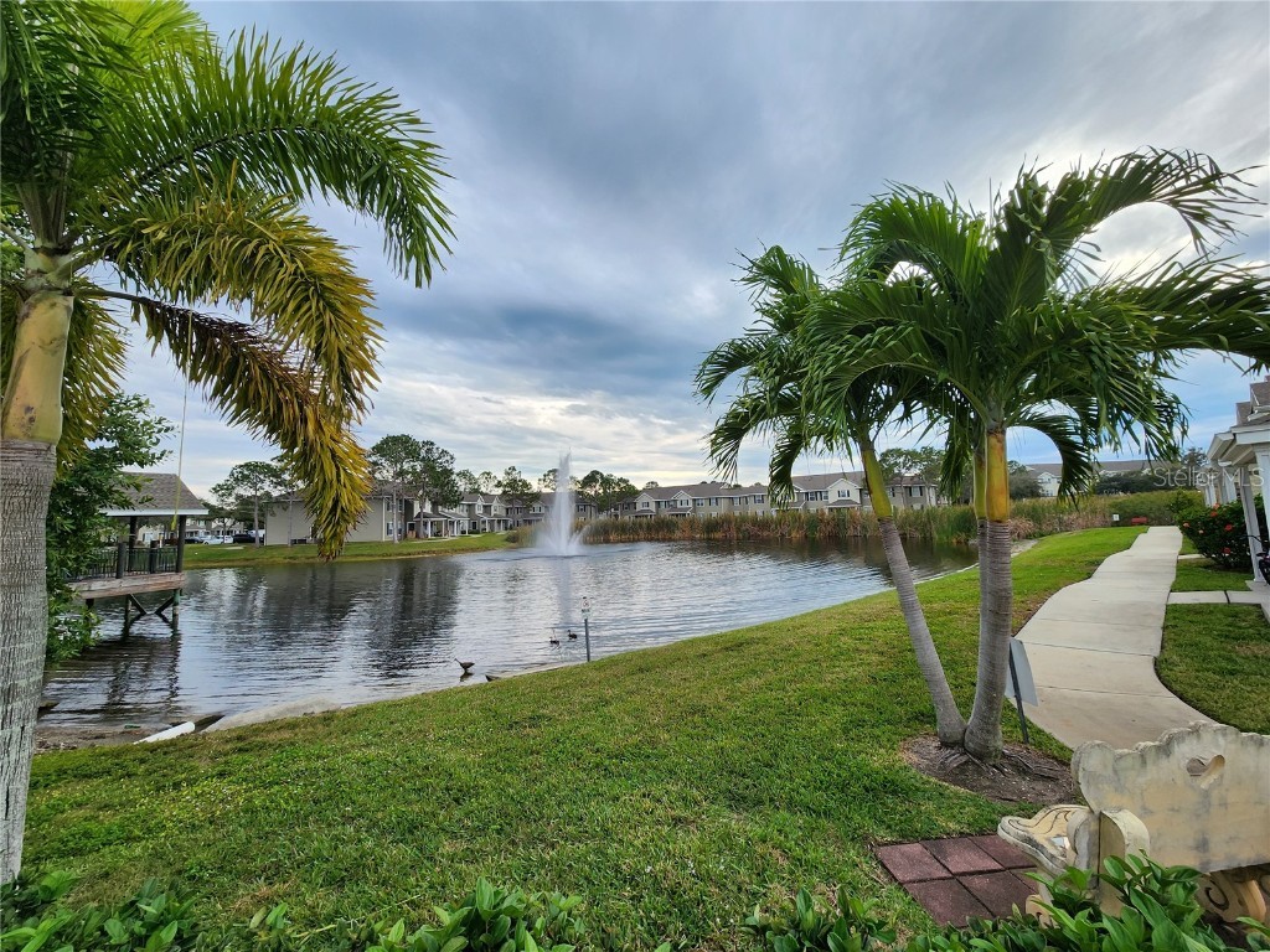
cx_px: 635
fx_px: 477
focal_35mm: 13
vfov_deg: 89.9
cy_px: 476
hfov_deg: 106.2
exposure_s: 1/420
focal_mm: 2.2
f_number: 2.2
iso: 50
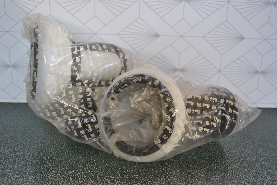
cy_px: 92
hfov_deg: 43.6
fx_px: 347
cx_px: 138
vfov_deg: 29.9
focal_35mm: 45
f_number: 4.5
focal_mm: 30
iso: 200
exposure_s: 1/30
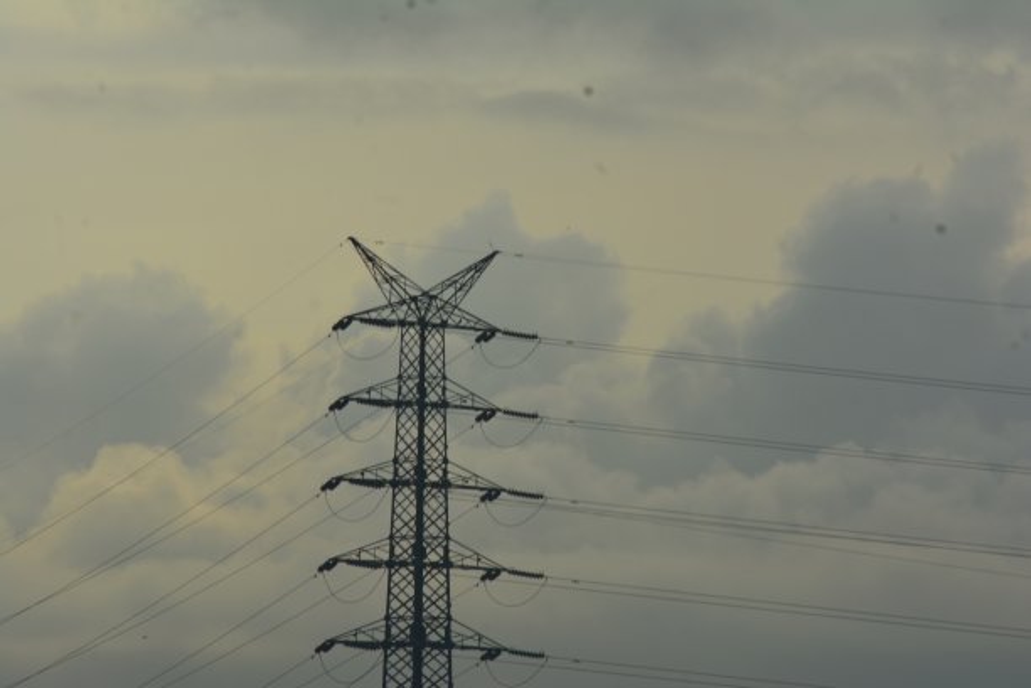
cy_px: 344
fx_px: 12886
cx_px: 516
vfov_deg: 3.1
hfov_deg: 4.6
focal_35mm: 450
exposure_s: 1/400
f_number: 11
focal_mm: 300
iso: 200
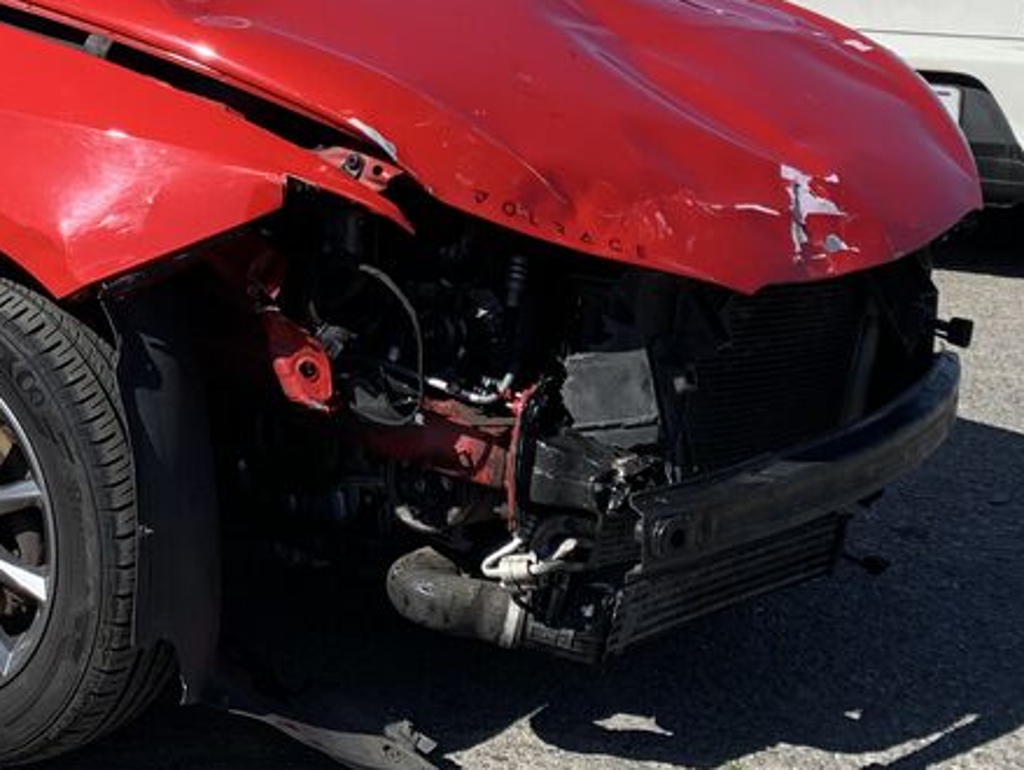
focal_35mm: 71
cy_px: 40
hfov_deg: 25.8
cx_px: -33
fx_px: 2102
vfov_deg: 20.2
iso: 25
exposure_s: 1/2160
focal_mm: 4.25
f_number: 1.8
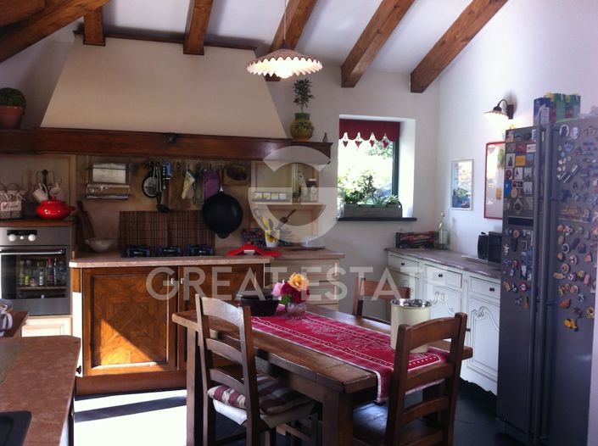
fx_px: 604
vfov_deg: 40.6
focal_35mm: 35
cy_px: 223
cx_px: 299
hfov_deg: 52.7
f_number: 2.8
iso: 80
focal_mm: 3.85
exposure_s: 1/33
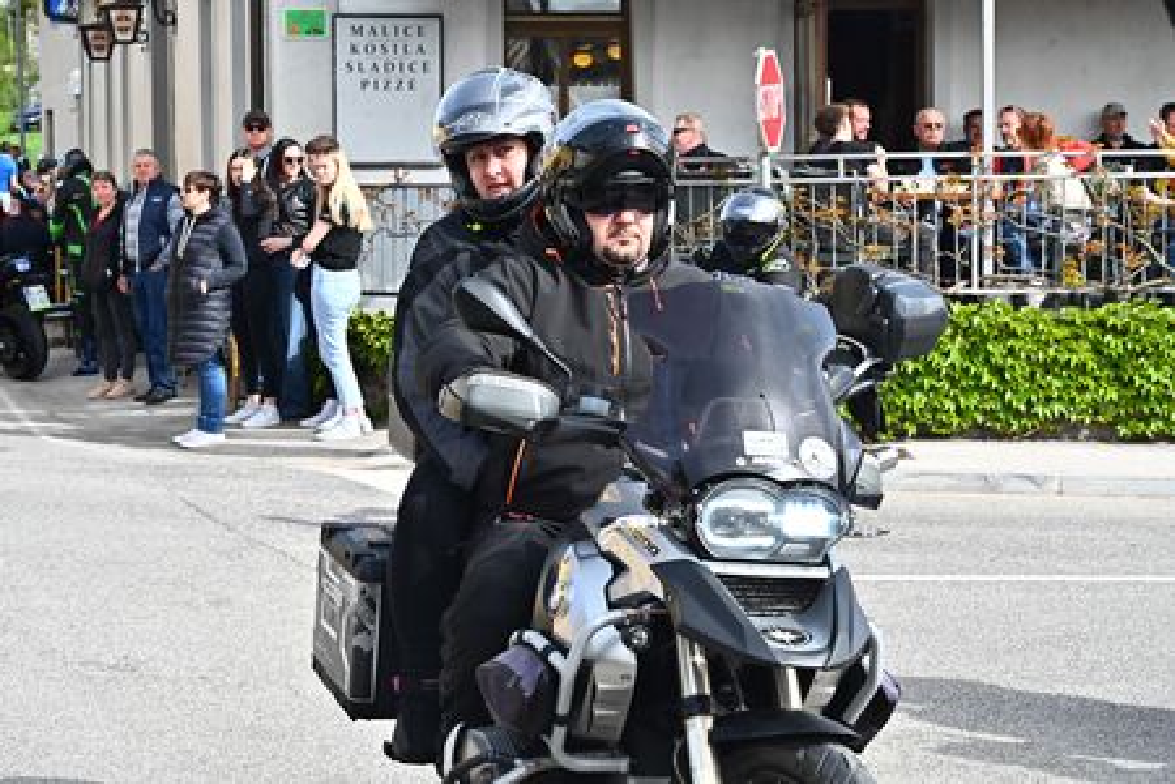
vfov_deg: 14.9
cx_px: 588
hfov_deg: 22.1
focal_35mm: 92
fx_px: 3003
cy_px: 392
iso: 1600
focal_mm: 92
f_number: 10
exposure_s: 1/1000
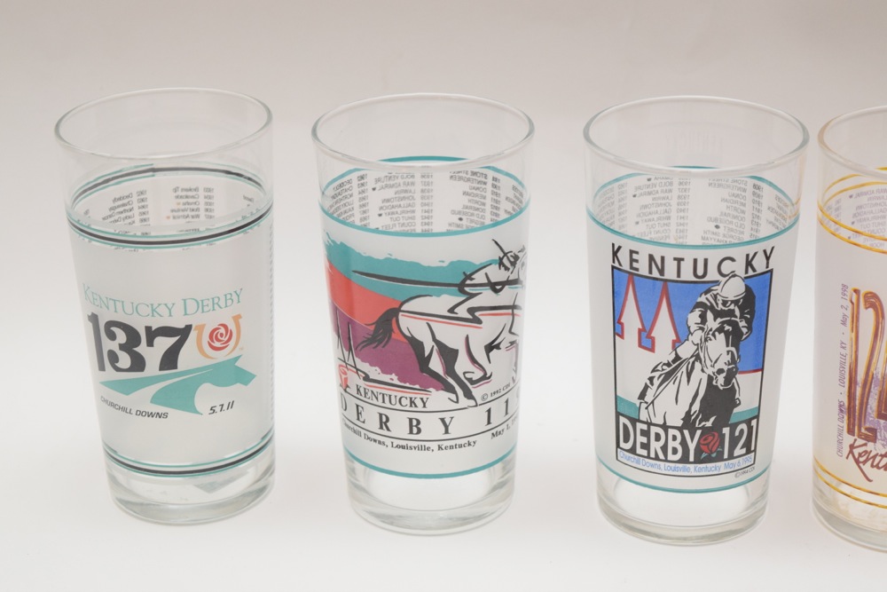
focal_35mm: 82
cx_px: 444
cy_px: 296
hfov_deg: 24.6
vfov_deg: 16.6
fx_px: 2033
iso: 1600
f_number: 5.6
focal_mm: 55
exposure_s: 1/60
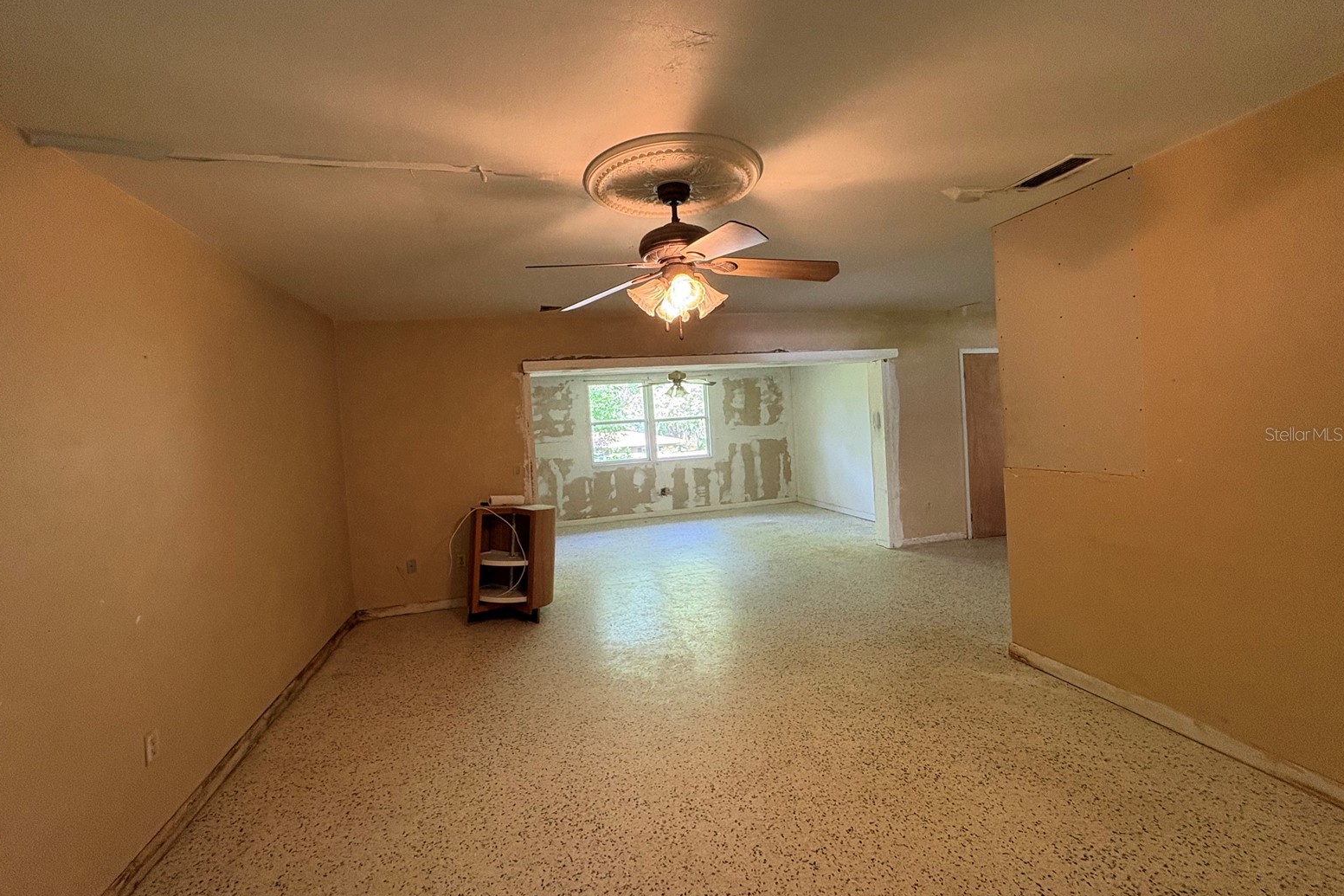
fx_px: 560
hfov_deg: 100.4
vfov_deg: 77.3
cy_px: 434
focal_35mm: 15
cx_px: 654
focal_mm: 2.22
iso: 200
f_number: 2.2
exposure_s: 1/71
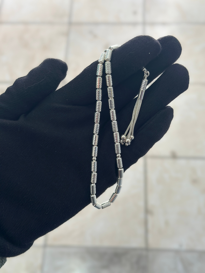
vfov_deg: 39.7
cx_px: 102
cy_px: 136
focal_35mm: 48
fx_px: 379
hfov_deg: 30.3
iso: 100
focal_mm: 6.86
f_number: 1.78
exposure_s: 1/100
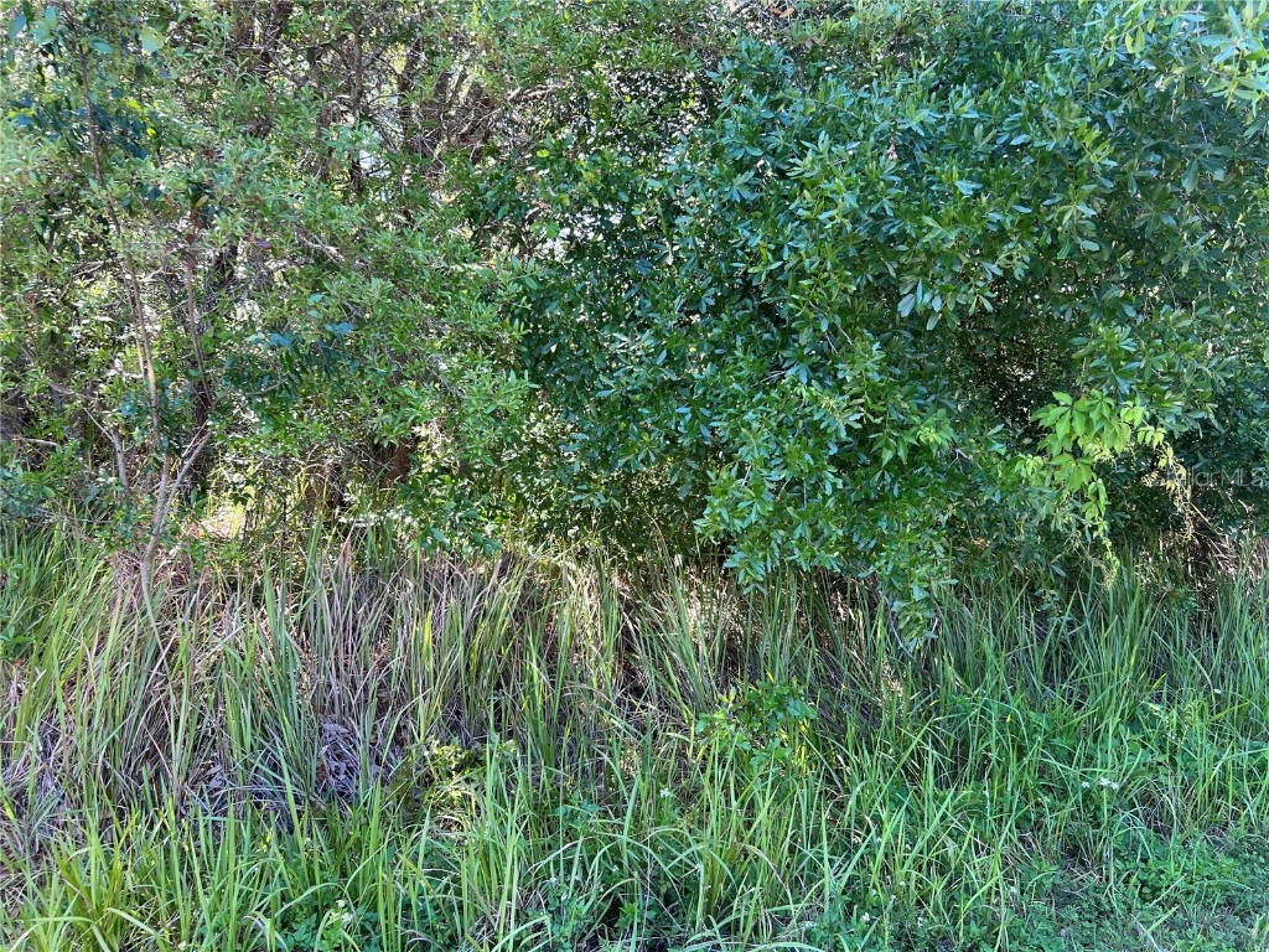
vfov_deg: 53.1
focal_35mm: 26
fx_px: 953
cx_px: 634
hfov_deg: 67.3
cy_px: 476
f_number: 1.5
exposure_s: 1/121
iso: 40
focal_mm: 5.7
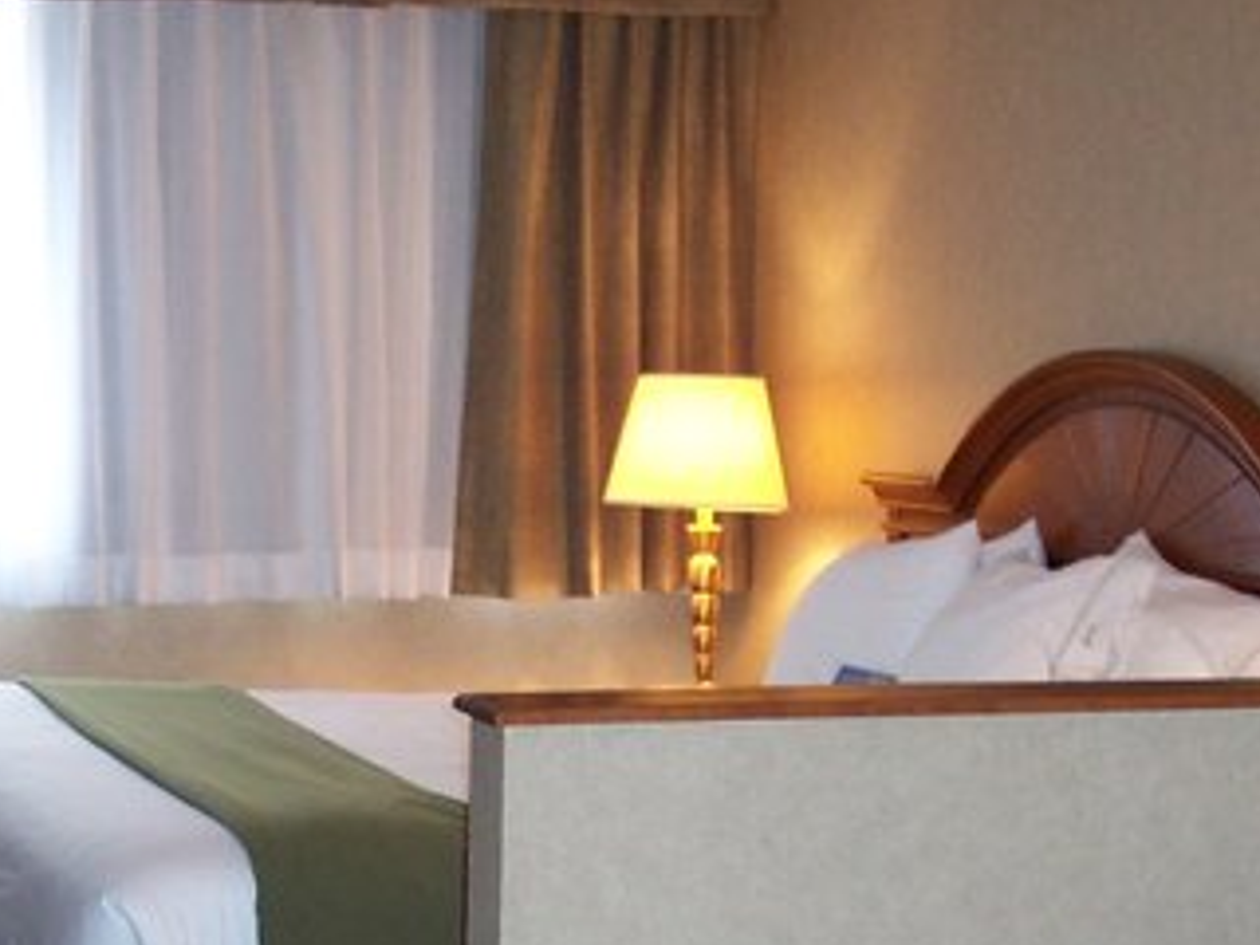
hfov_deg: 20.5
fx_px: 3458
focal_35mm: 95
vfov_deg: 15.3
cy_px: 953
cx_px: 284
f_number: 2.8
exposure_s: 1/30
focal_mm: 8
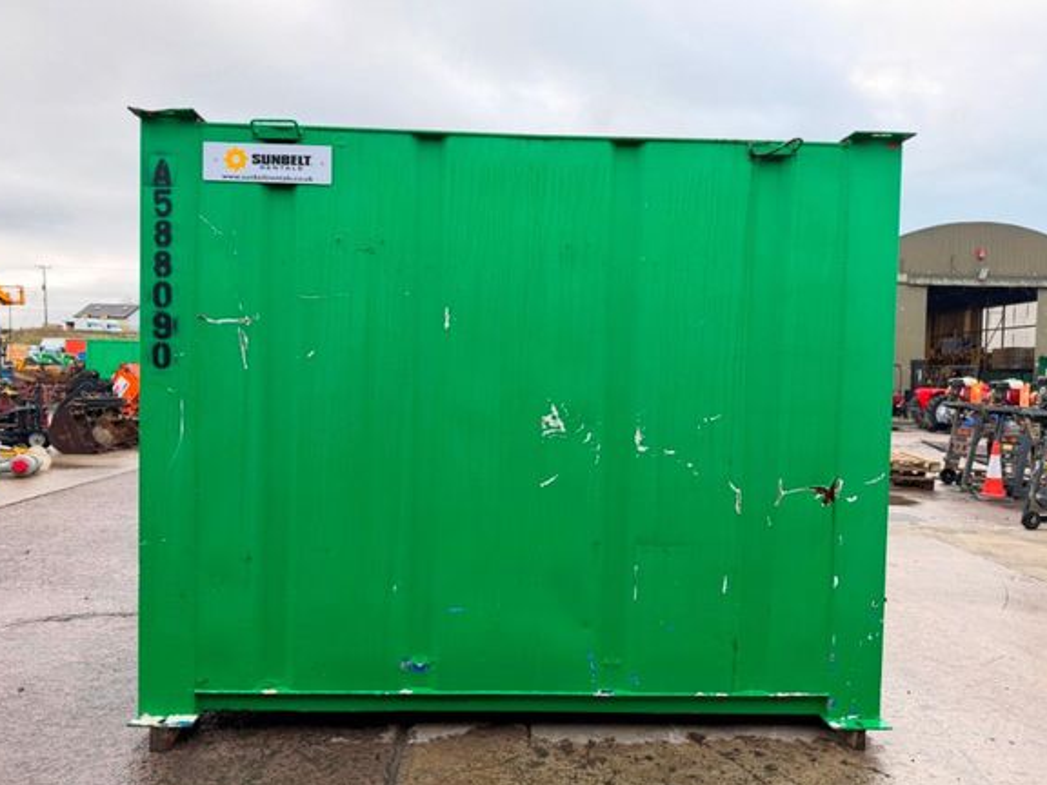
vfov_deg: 54.9
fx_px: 756
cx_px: 522
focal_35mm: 25
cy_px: 402
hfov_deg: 69.4
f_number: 1.78
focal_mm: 6.76
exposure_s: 1/196
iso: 100
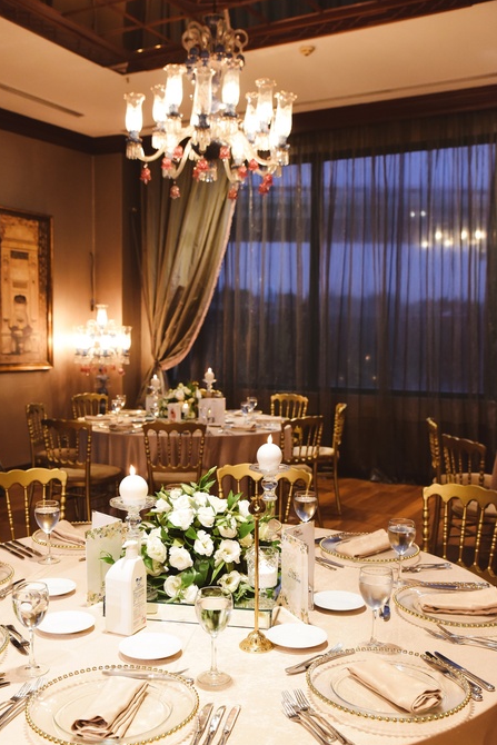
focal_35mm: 39
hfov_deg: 34.2
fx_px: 807
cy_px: 413
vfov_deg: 49.5
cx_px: 222
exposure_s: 1/50
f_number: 4.5
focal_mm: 34
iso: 2200
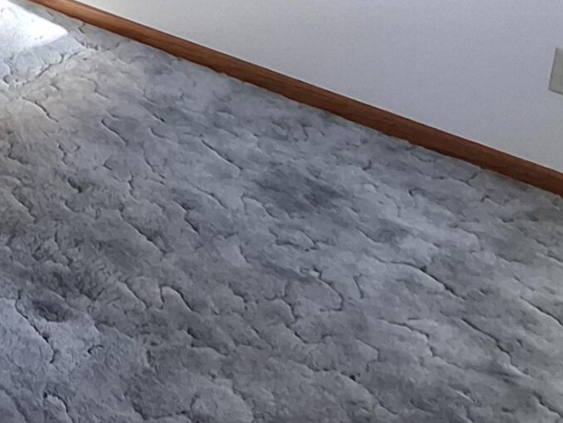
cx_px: -264
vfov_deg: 18.1
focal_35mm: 71
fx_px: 1155
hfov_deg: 22.7
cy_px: -242
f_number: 2.2
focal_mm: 1.64
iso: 100
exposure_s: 1/40
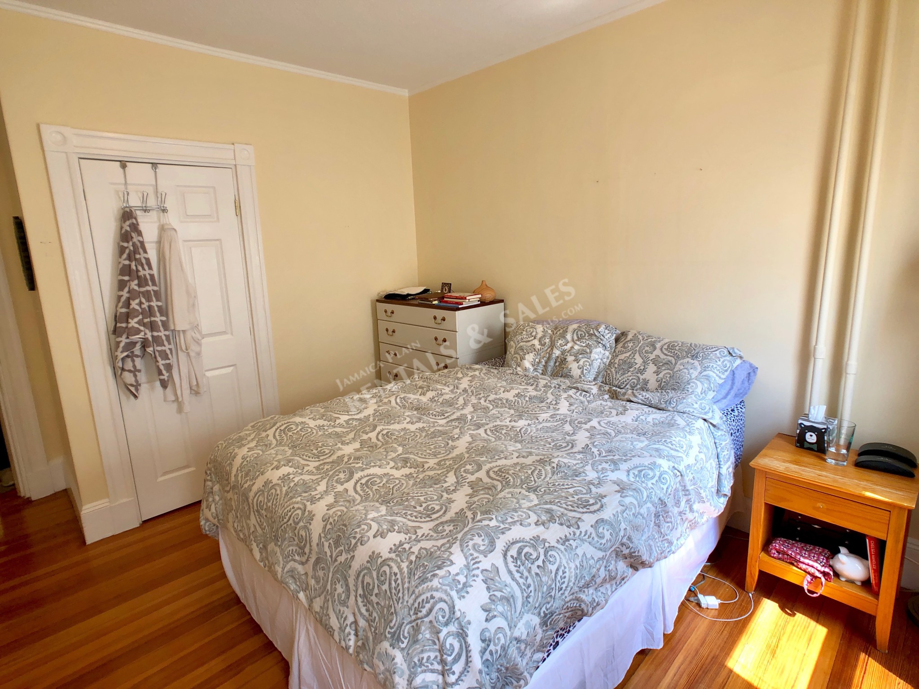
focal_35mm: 28
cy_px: 344
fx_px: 743
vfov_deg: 49.7
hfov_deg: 63.4
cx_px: 460
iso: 20
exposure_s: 1/60
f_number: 1.8
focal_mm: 3.99
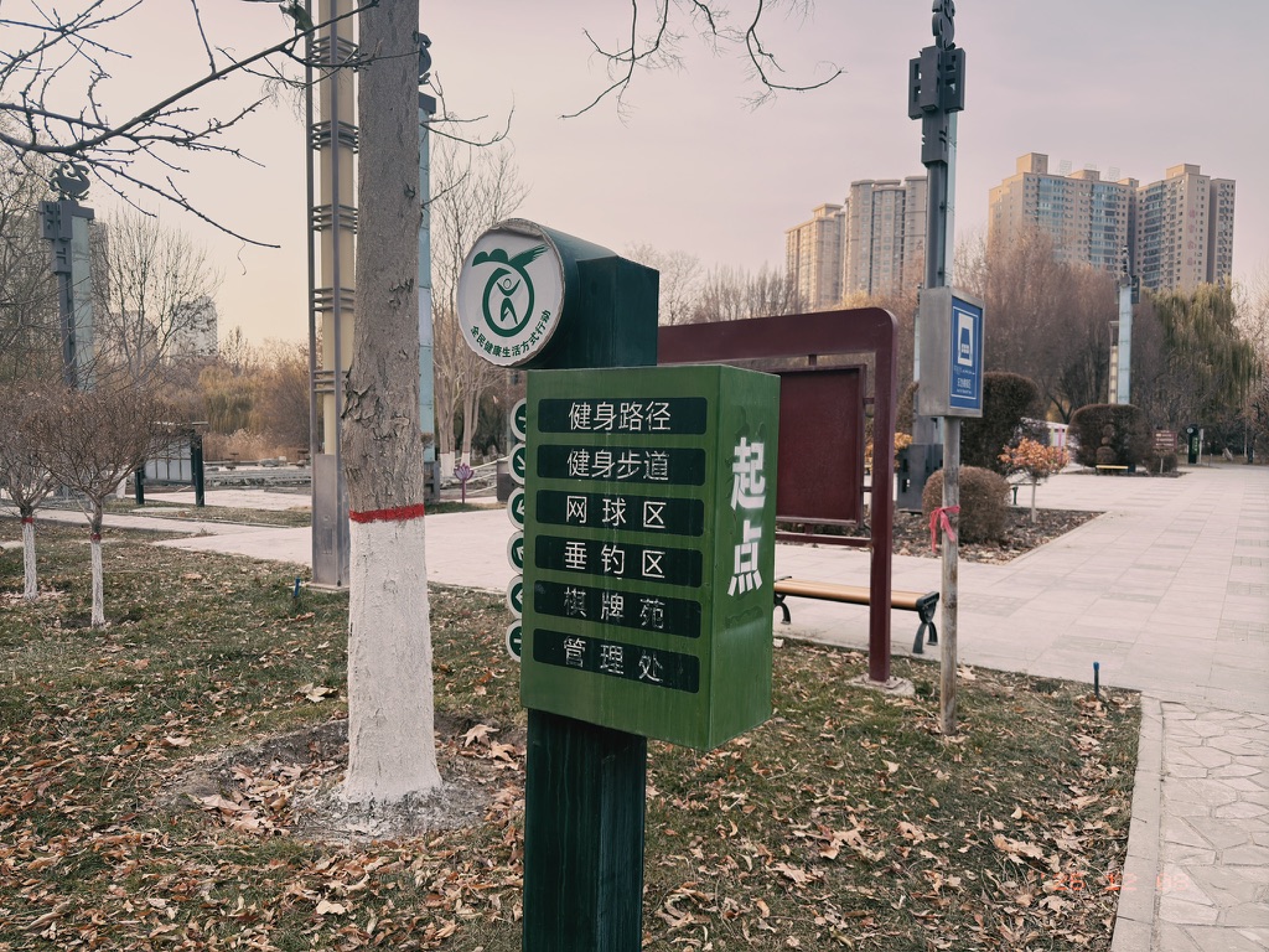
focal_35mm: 24
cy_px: 476
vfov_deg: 56.8
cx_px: 634
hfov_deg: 71.6
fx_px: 880
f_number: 1.78
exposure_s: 1/459
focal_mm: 6.76
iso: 80
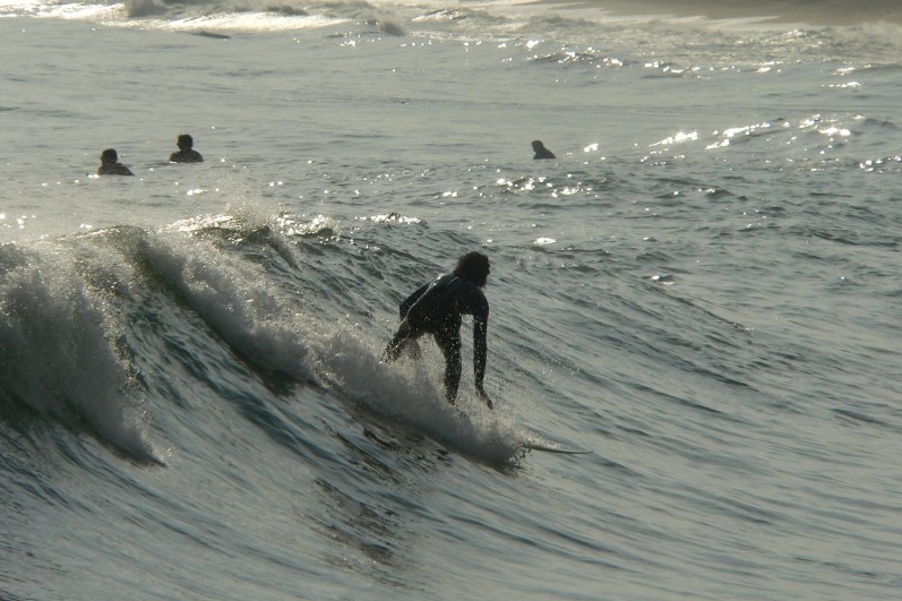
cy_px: 333
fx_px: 10571
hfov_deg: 4.9
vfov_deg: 3.3
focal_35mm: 422
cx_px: 450
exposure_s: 1/1600
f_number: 8
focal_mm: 67.3
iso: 80
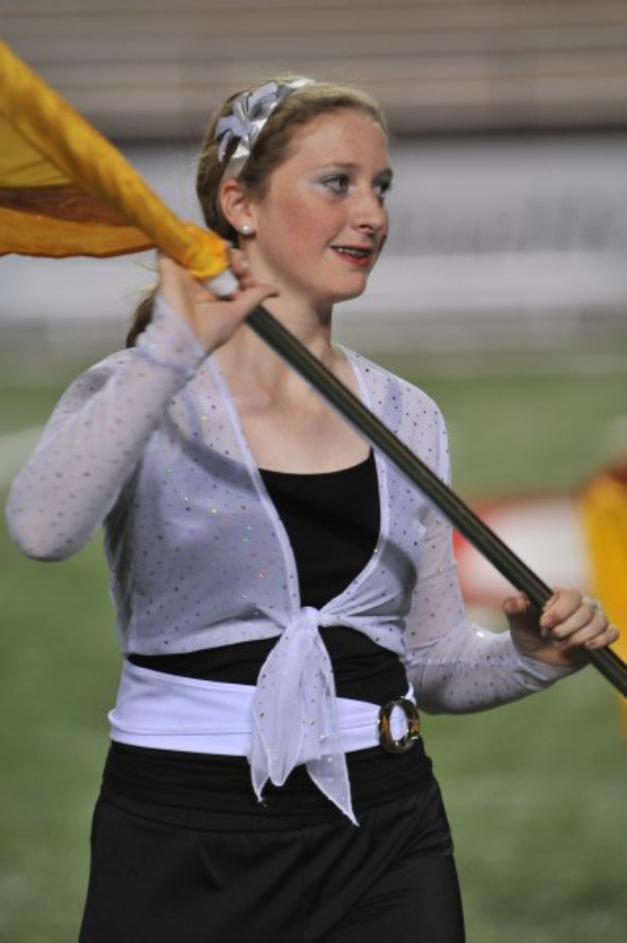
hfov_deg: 4.6
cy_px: 472
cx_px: 314
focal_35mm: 300
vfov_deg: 6.9
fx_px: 7850
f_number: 2.8
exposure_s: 1/400
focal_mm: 200
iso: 800
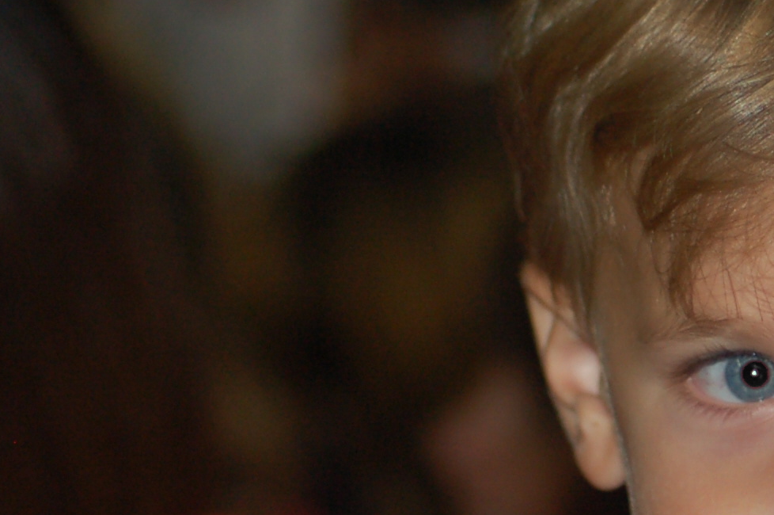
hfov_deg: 6.3
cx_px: 1095
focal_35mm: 323
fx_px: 6937
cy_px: 322
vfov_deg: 4.2
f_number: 4
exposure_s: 1/60
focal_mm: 70
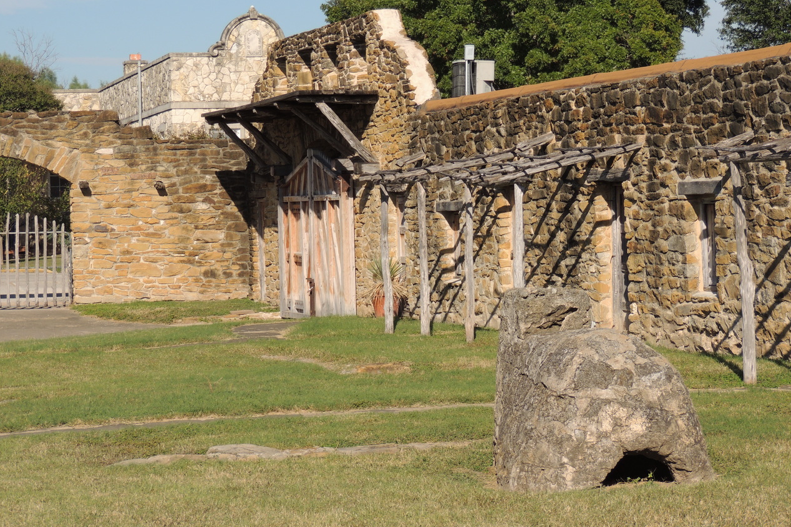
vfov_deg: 13.0
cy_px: 261
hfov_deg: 19.5
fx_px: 2307
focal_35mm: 105
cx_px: 395
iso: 100
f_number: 4.1
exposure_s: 1/1000
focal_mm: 17.8
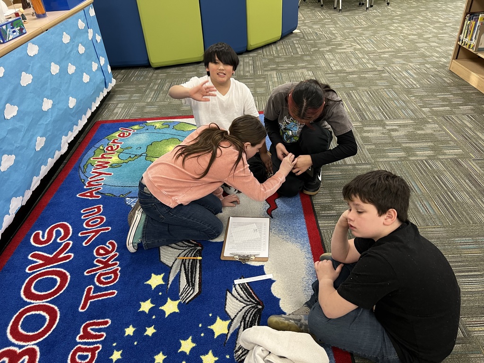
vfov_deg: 53.1
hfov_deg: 67.3
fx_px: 364
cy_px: 182
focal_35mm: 26
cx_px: 242
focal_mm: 5.7
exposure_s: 1/60
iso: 160
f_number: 1.5
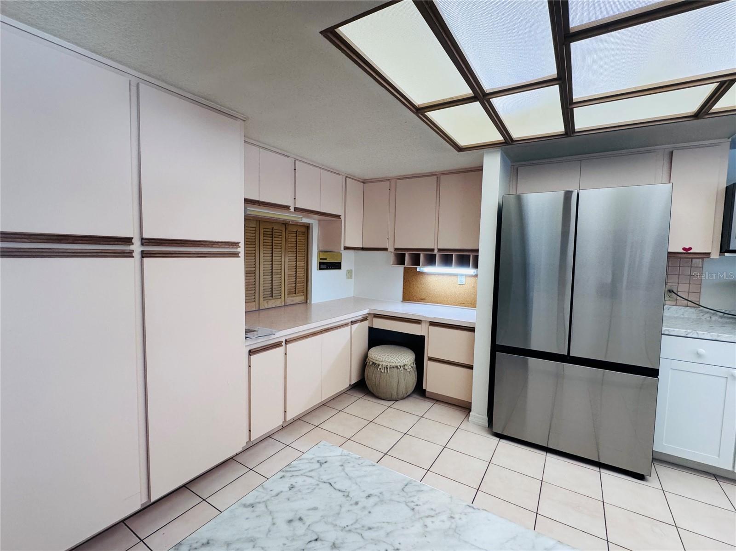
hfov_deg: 102.1
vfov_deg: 85.6
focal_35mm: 14
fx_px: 298
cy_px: 276
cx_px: 368
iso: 250
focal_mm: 2.22
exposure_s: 1/120
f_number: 2.2
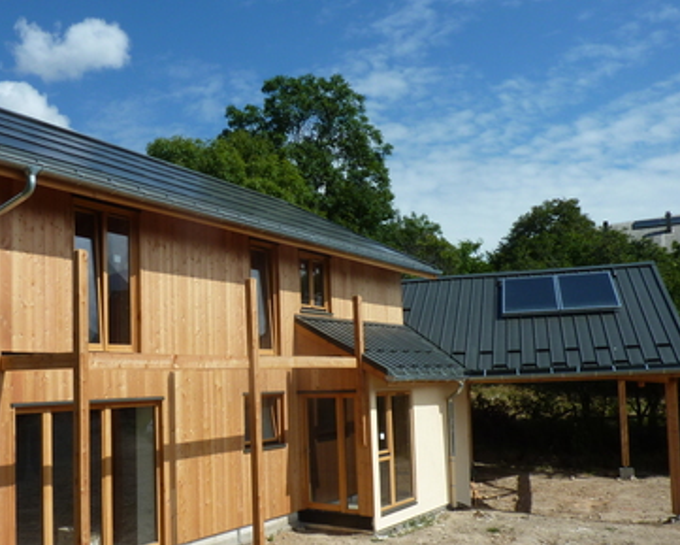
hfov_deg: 49.5
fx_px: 725
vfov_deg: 41.0
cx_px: 231
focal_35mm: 36
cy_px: 332
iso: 80
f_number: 5.6
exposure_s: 1/500
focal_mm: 4.1
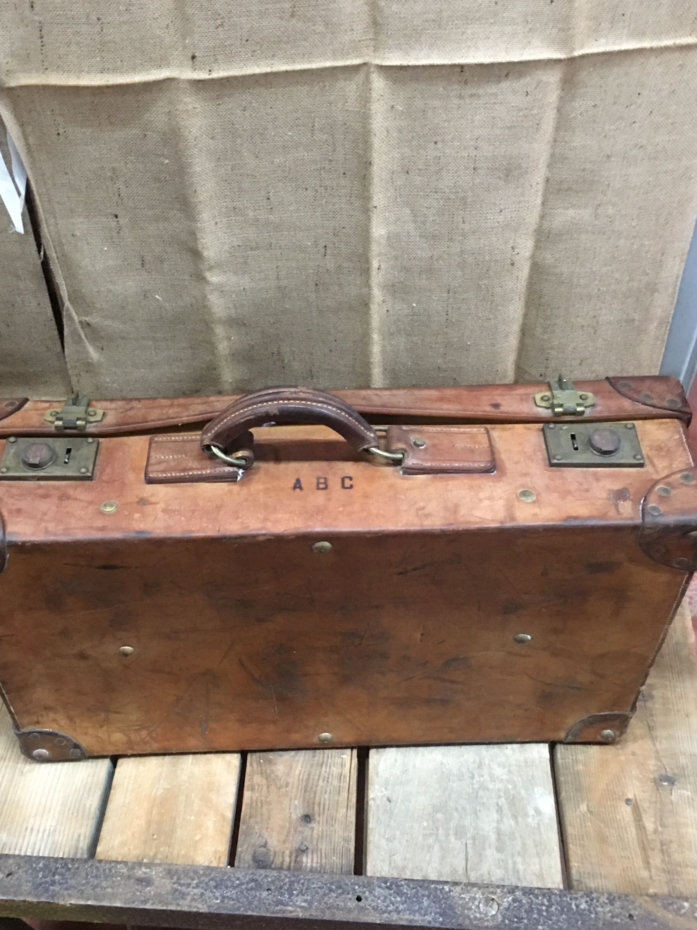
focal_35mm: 37
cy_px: 536
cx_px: 307
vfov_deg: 50.0
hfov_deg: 38.6
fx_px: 993
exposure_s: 1/8
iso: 160
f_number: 2.2
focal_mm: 4.15
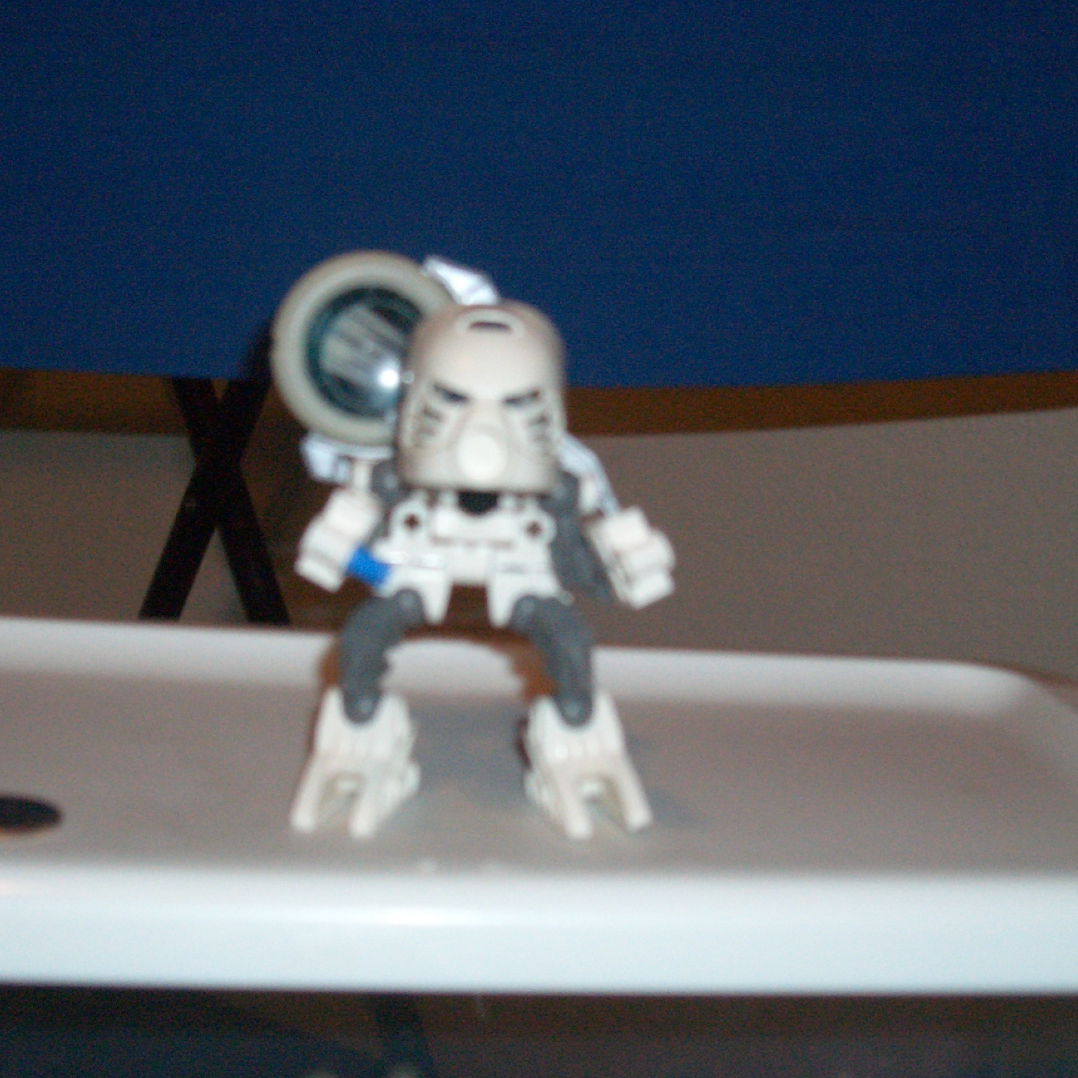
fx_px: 2044
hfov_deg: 29.5
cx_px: 483
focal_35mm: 58
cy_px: 538
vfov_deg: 29.6
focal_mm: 8.2
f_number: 3.1
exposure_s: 1/60
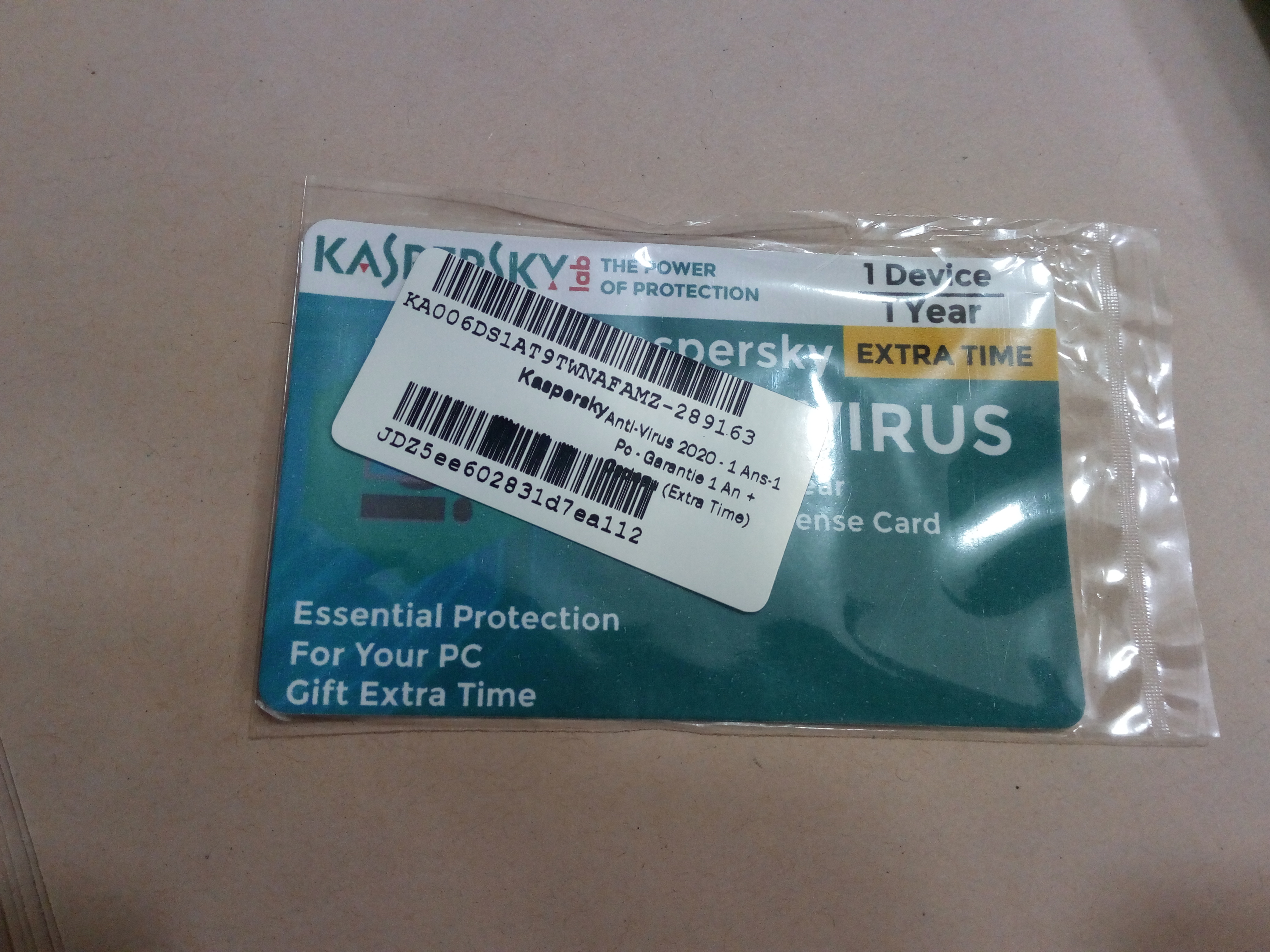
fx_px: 991
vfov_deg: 51.4
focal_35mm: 27
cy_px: 476
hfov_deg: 65.3
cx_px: 635
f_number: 2
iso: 266
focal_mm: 3.5
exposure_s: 1/50
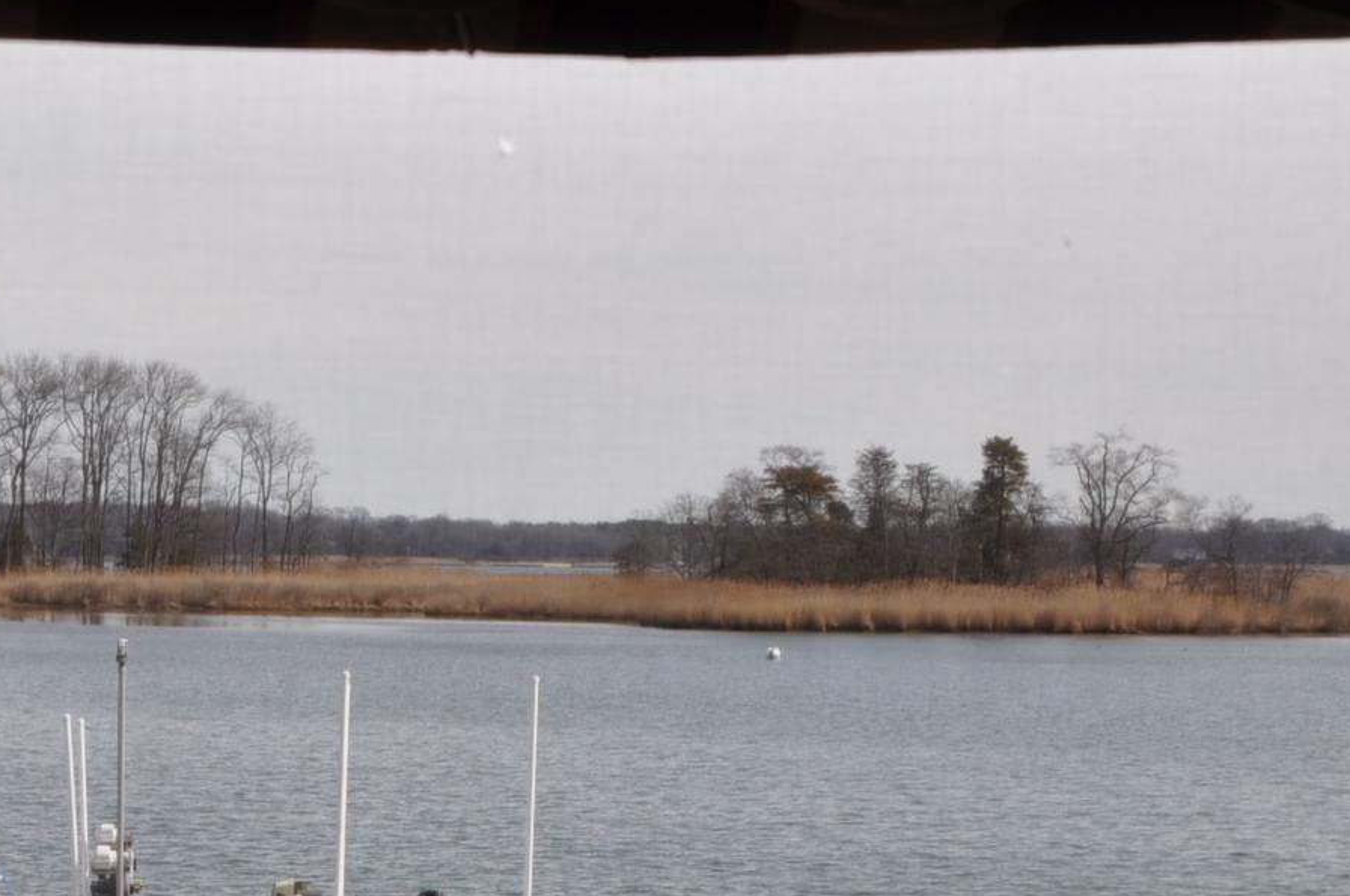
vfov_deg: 9.4
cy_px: 937
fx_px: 5393
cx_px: 345
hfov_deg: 14.2
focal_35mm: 144
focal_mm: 42
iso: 200
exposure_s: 1/250
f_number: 8
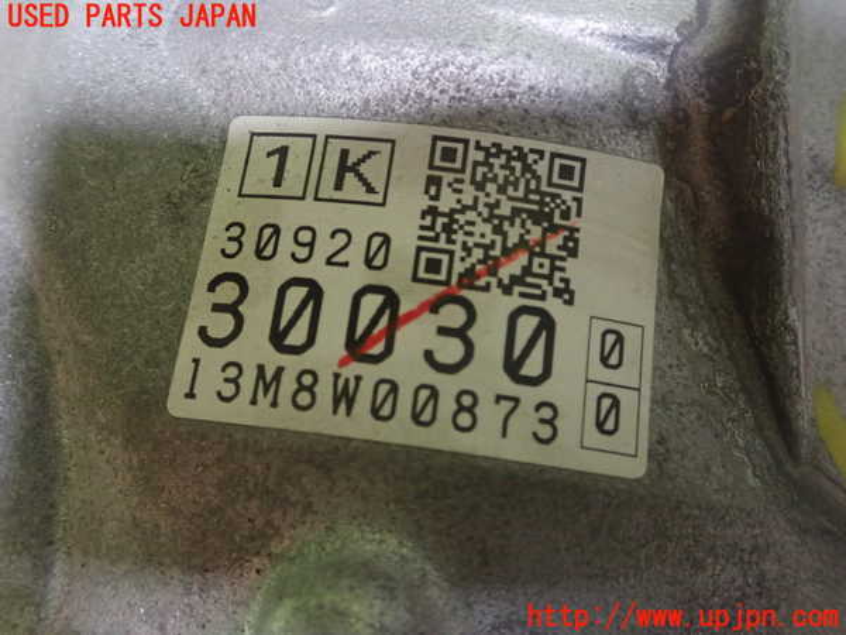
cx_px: 423
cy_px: 318
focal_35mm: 30
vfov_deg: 46.8
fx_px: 733
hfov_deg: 60.0
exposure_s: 1/30
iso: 320
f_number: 2.3
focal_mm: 5.4
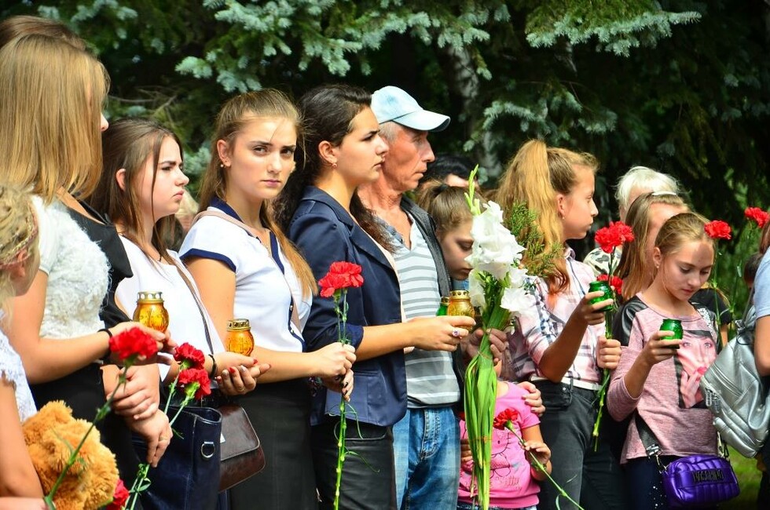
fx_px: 3363
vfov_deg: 8.7
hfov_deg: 13.1
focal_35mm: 158
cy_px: 255
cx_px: 385
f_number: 5.6
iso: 100
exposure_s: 1/250
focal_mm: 105
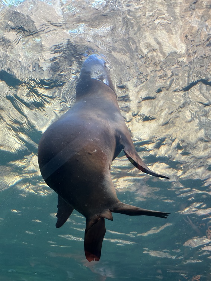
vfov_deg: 39.7
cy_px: 140
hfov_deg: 30.3
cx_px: 106
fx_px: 390
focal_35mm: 48
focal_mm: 6.86
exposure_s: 1/121
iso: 50
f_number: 1.78
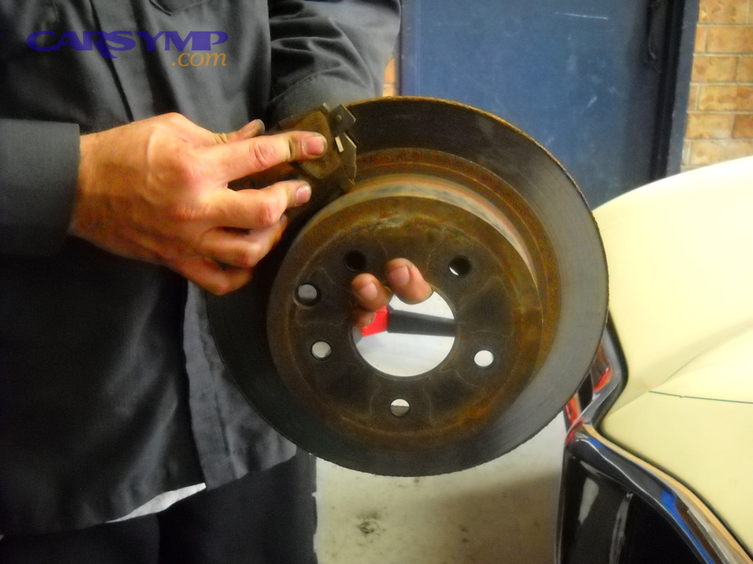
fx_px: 891
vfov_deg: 35.1
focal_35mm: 41
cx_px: 376
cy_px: 282
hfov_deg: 45.8
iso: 800
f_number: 3.1
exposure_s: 1/16
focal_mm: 6.72
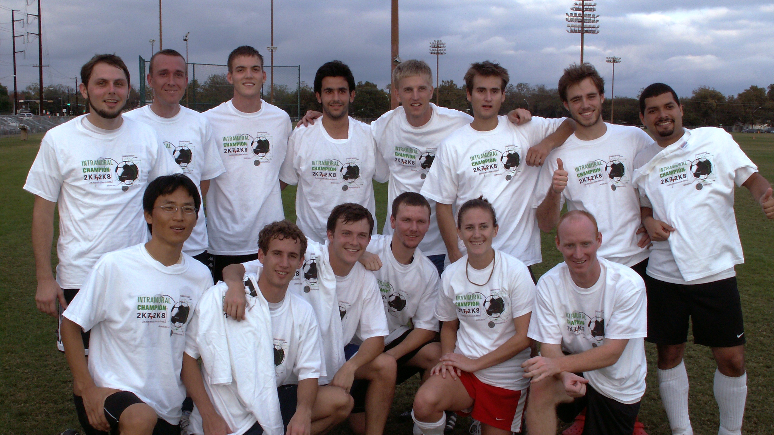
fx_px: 944
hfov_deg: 44.6
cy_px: 221
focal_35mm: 46
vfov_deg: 26.0
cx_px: 388
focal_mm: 7.03
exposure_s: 1/100
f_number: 5.6
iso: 50
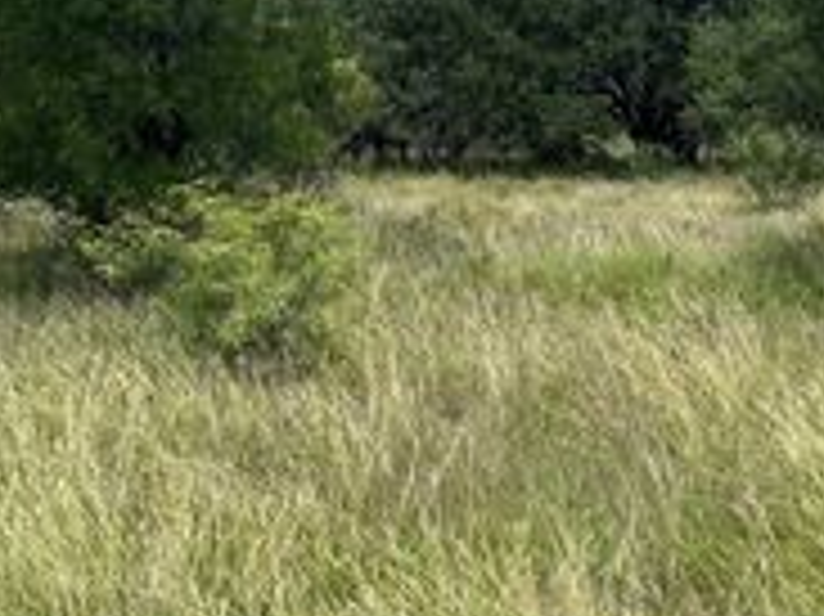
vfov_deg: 20.7
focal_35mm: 71
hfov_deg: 27.3
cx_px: 513
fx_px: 1689
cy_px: 232
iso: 50
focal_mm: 5.1
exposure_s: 1/3215
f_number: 1.6
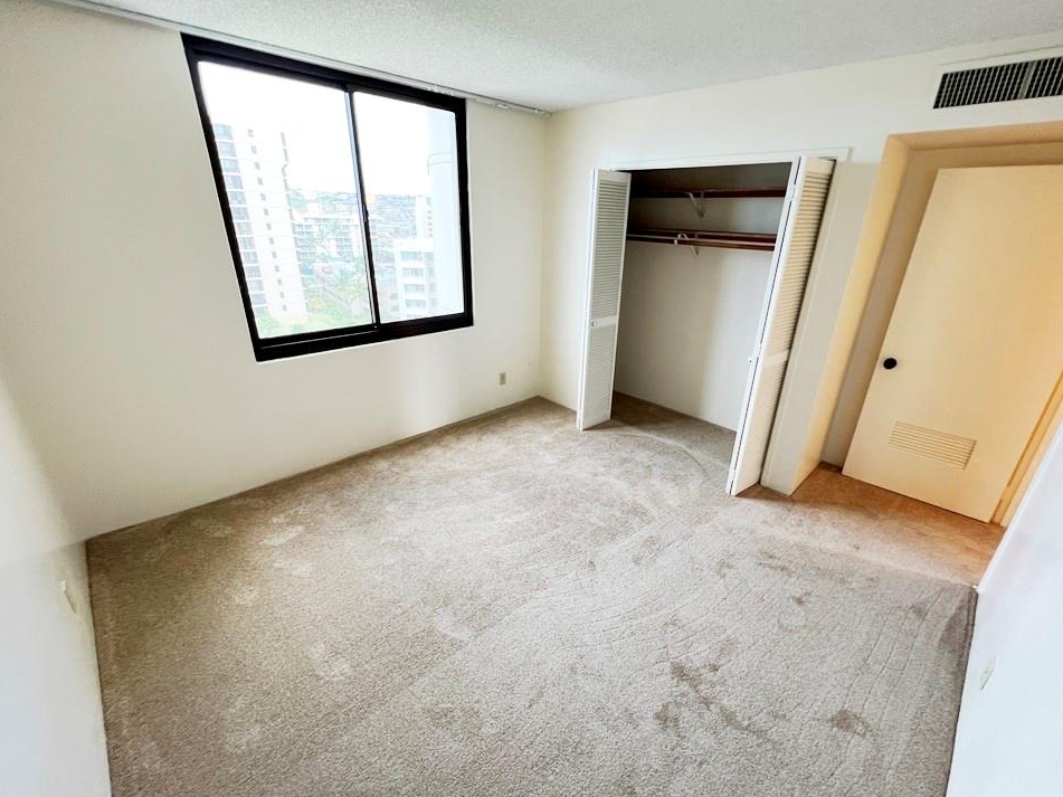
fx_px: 430
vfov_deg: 85.6
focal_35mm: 14
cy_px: 408
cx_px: 550
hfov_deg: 102.0
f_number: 1.8
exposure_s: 1/60
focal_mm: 1.57
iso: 160
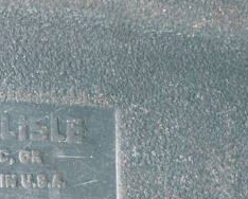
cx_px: -8
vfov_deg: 22.3
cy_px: 200
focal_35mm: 66
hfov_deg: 26.9
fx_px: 485
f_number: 5.6
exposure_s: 1/60
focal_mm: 18
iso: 400
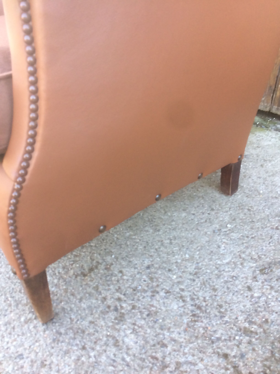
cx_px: 140
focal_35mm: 29
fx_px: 313
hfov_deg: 48.2
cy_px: 187
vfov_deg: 61.7
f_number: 2.2
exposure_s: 1/100
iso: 125
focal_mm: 4.15
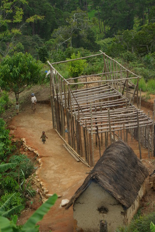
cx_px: 78
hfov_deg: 6.6
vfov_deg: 9.9
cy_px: 116
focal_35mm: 207
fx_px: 1337
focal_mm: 138
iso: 100
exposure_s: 1/250
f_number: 6.7
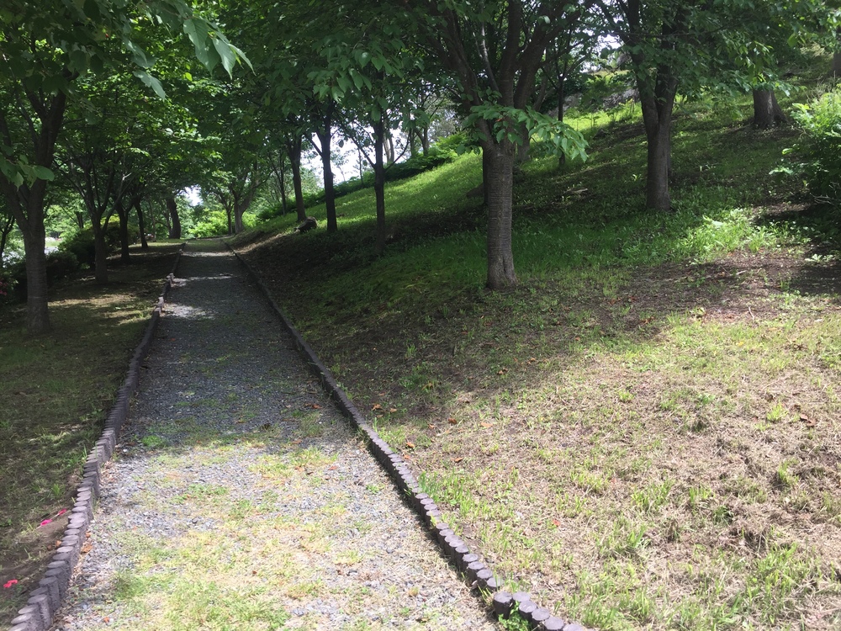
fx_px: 705
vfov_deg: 48.2
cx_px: 420
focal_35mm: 29
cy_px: 316
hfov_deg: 61.7
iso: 32
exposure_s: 1/507
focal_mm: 4.15
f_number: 2.2
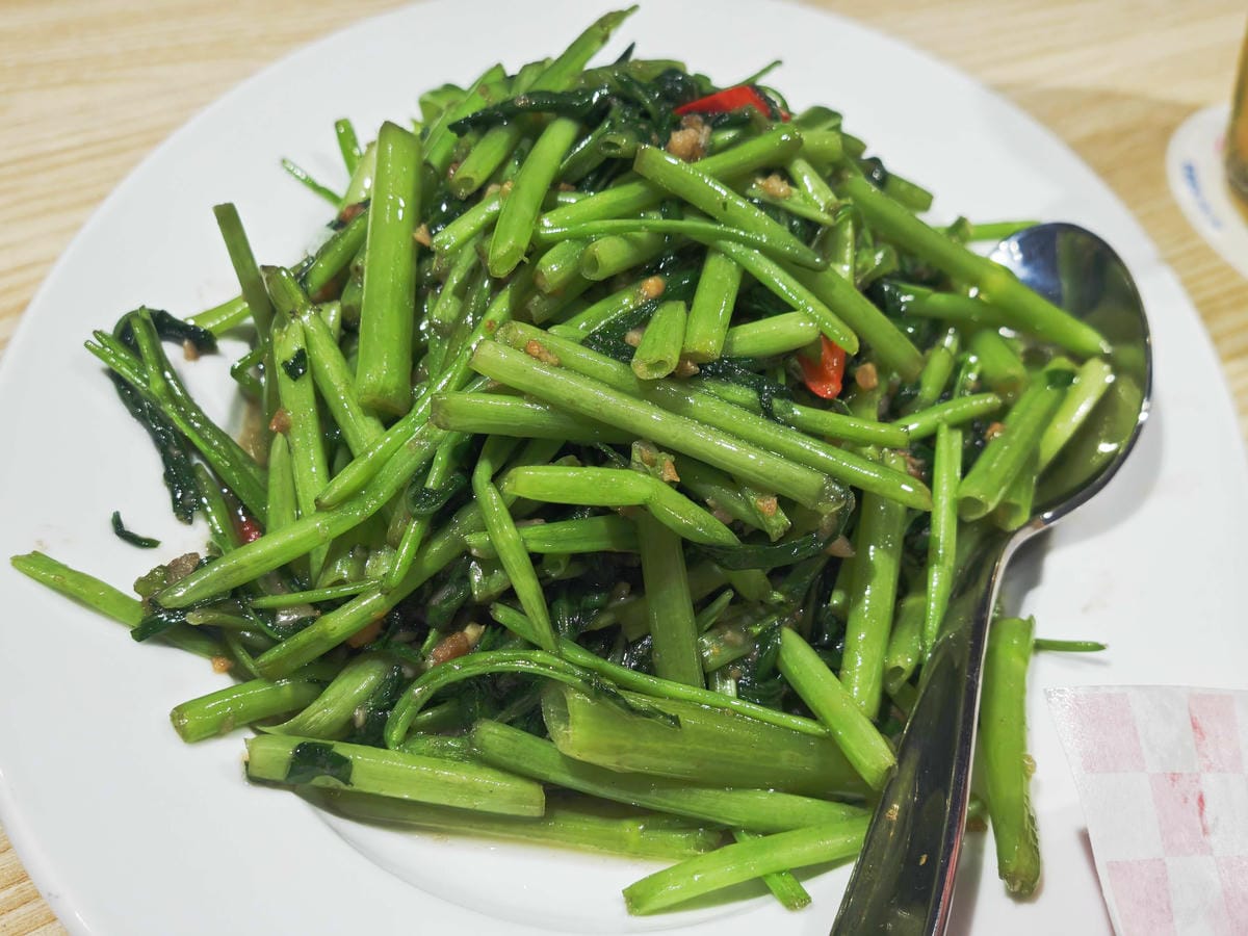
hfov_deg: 42.9
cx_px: 624
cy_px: 468
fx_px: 1586
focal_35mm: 44
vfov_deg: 32.9
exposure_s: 1/120
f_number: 2.8
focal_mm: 8.72
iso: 250
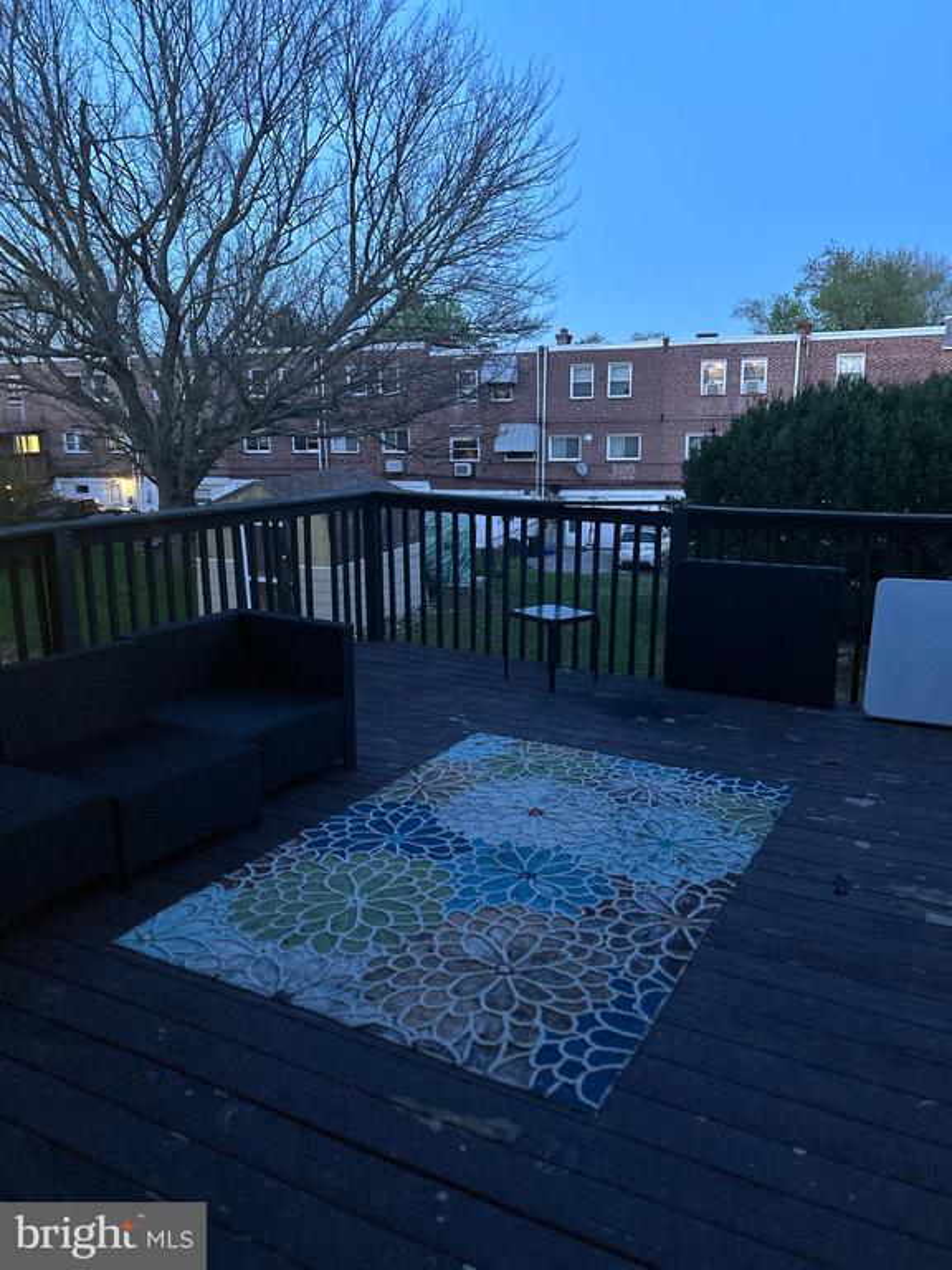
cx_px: 476
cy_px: 635
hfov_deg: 53.1
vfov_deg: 67.3
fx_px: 953
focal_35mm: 26
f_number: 1.5
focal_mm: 5.7
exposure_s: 1/30
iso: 640
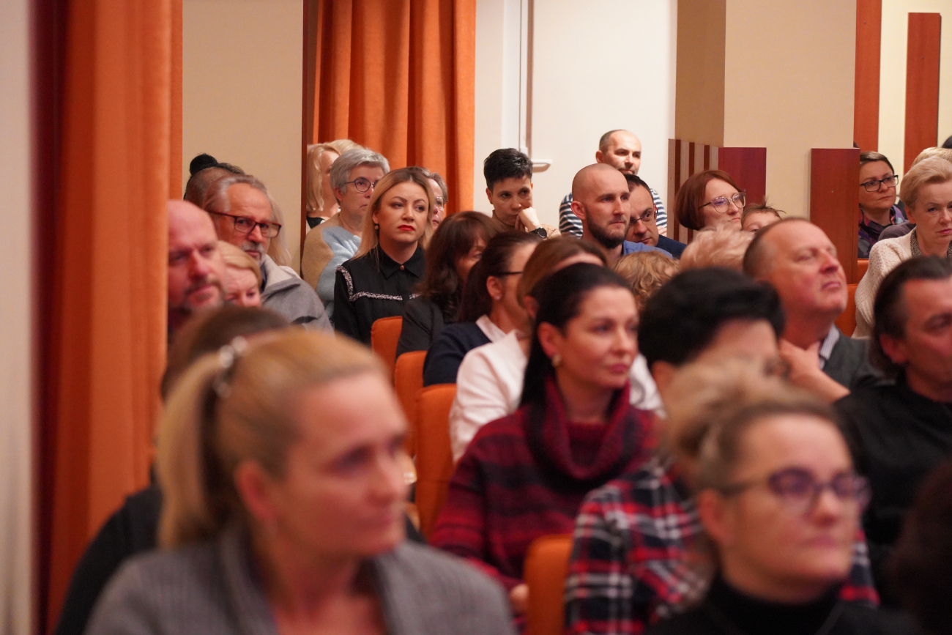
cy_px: 318
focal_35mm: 105
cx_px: 476
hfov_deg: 19.5
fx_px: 2777
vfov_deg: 13.0
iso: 12800
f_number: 4
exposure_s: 1/125
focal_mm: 105
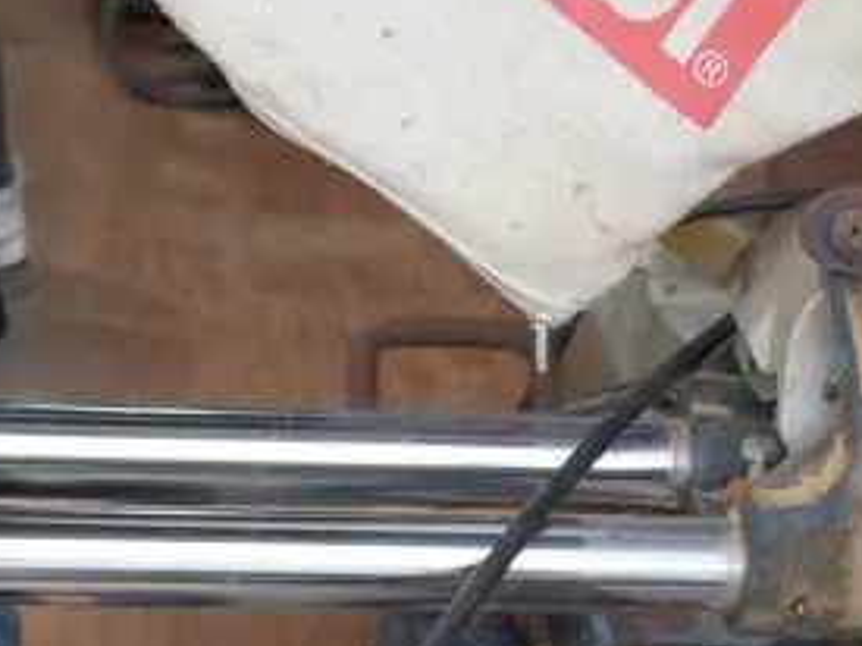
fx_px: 3709
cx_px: 652
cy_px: 867
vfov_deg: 9.7
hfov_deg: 13.2
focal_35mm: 149
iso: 200
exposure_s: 1/125
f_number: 5
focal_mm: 20
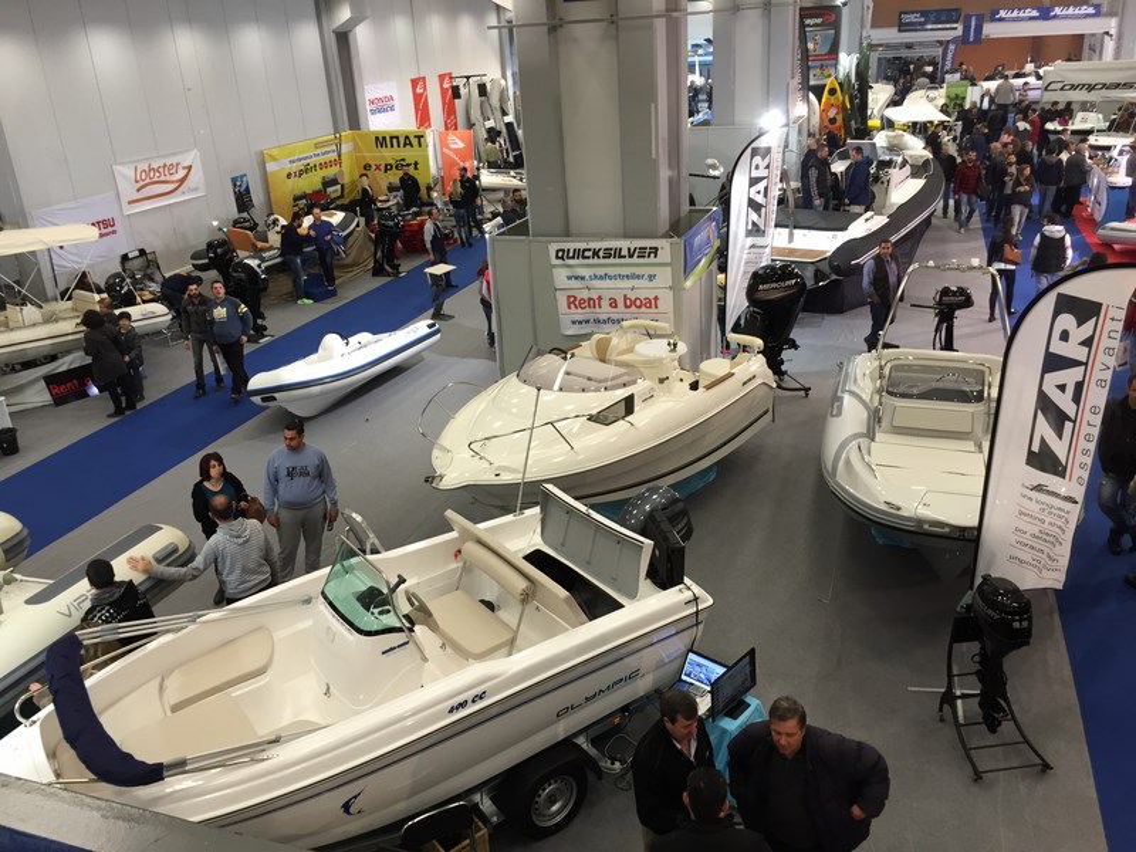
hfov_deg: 61.7
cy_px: 426
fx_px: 952
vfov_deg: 48.2
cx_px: 568
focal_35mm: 29
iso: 64
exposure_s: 1/30
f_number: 2.2
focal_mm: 4.15
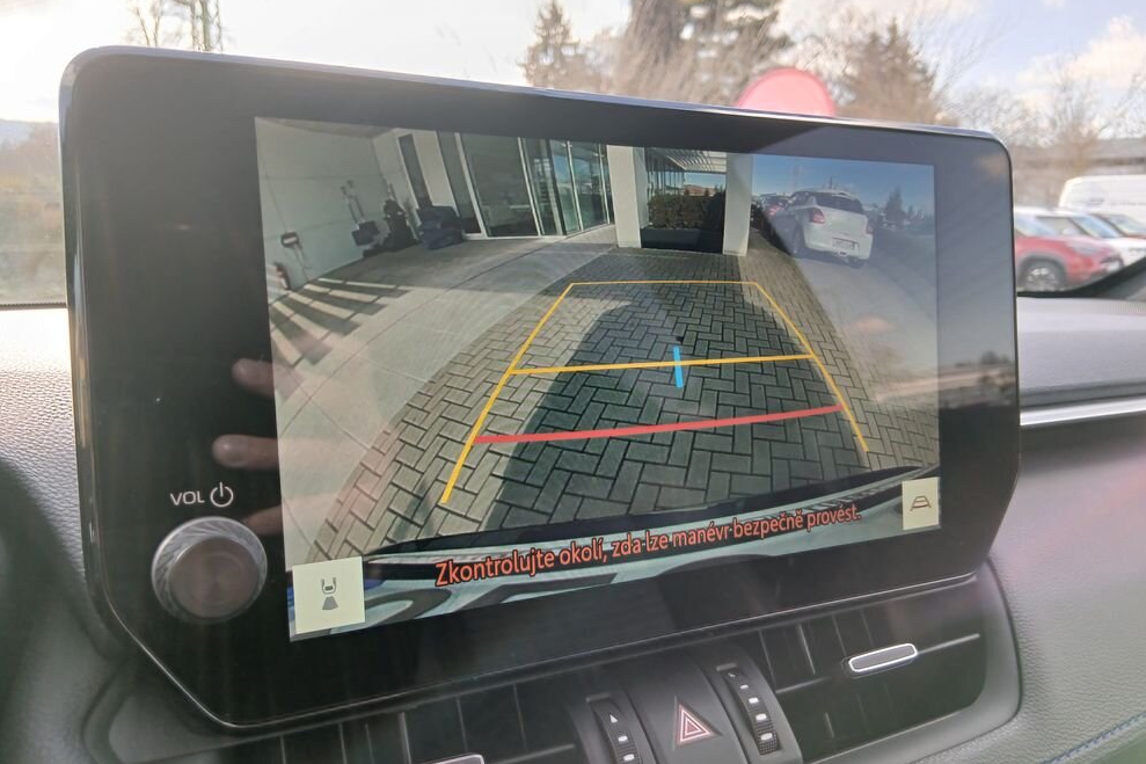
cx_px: 572
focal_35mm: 28
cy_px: 415
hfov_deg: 65.5
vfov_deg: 46.3
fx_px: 891
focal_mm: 3.98
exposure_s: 1/50
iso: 40
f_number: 1.8
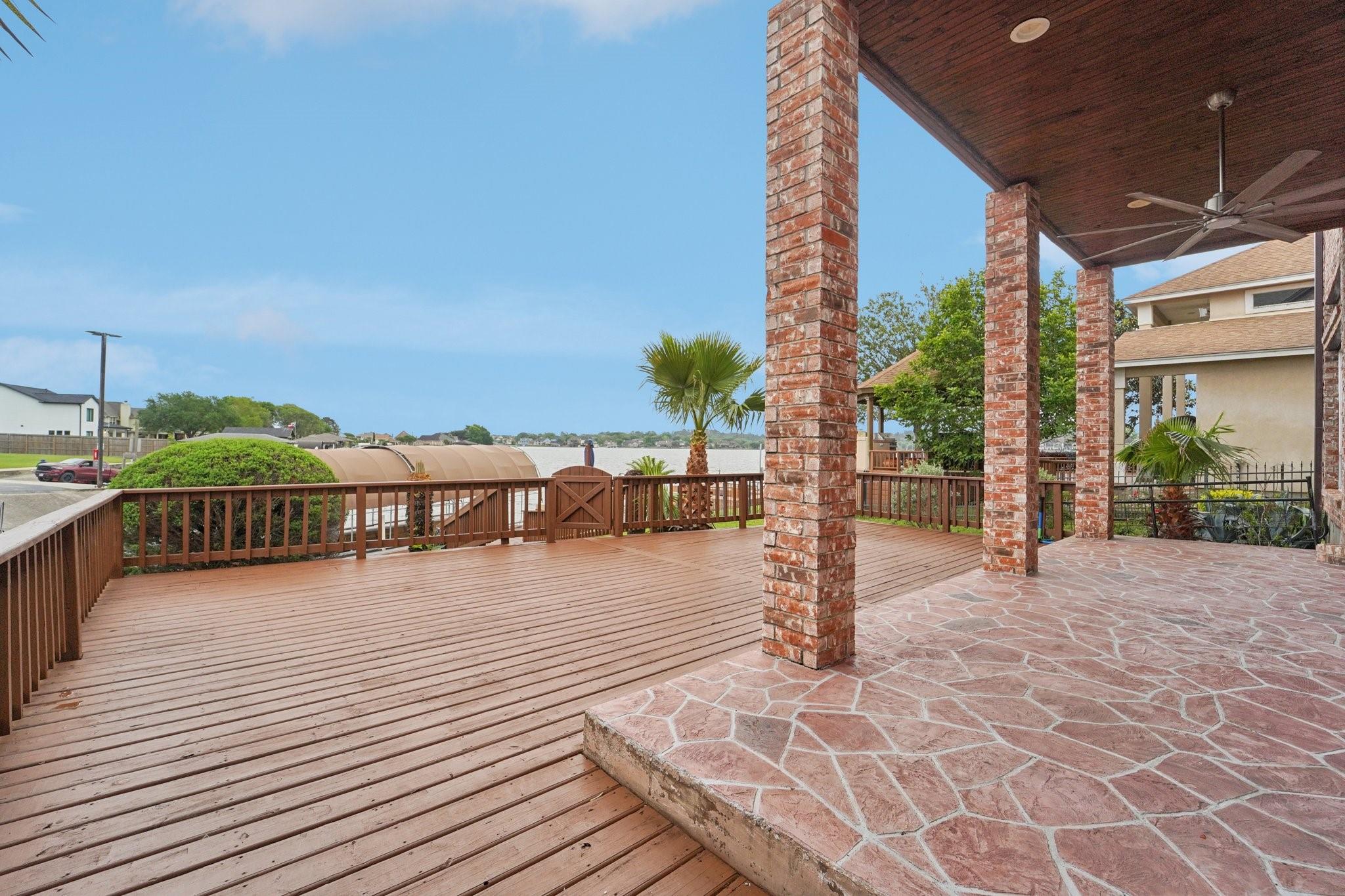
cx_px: 672
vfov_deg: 81.2
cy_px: 448
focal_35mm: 14
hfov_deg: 104.3
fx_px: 523
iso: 500
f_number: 8
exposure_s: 1/1250
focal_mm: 14
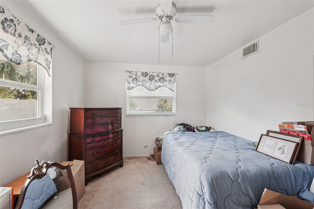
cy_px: 104
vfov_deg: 73.7
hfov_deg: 96.7
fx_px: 140
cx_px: 157
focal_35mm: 16
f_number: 8
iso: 400
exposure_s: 1/25
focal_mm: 16
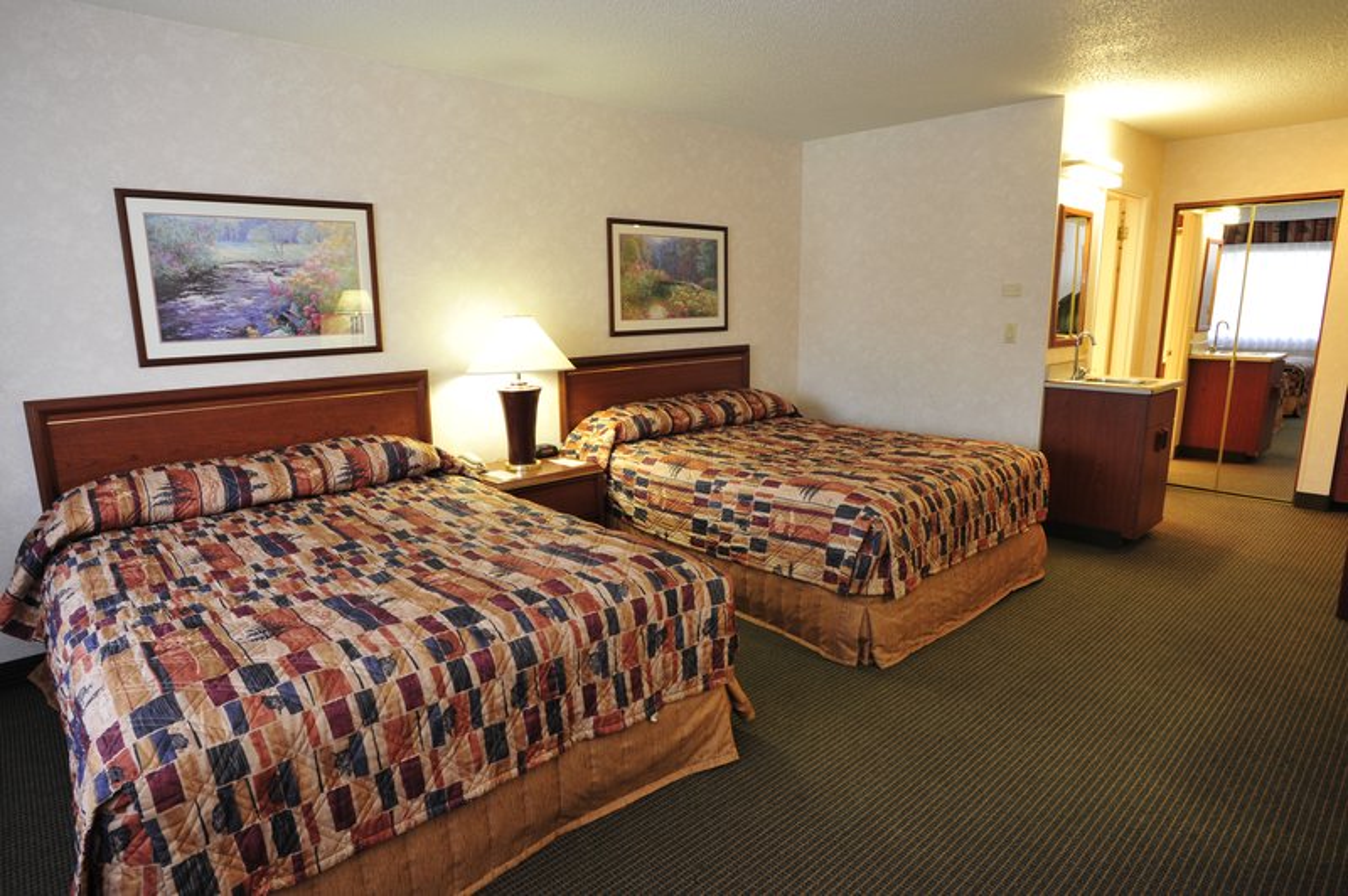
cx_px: 674
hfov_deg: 84.0
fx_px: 748
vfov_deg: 61.8
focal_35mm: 20
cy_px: 448
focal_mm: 20
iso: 800
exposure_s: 1/4
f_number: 11
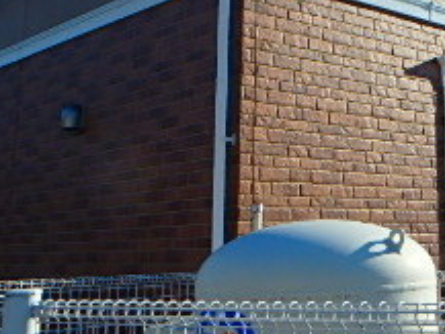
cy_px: 74
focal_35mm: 62
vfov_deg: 23.4
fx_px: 797
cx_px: 418
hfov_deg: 29.6
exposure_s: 1/400
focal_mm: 3.7
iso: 125
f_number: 6
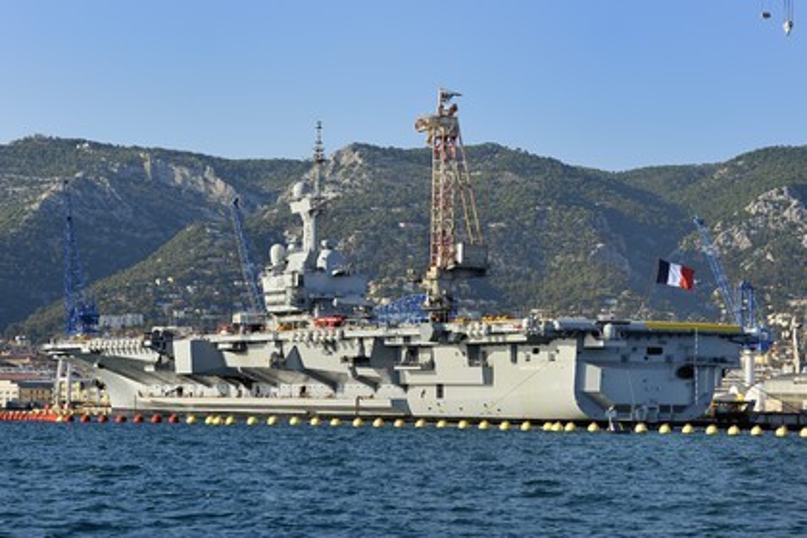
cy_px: 269
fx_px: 2197
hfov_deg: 20.8
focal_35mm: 98
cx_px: 404
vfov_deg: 14.0
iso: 200
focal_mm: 98
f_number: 9
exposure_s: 1/400
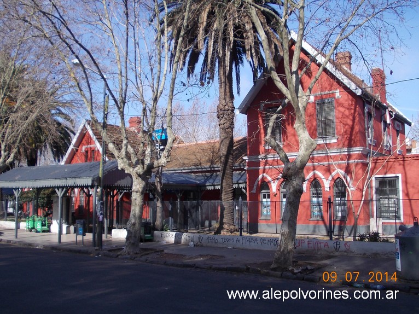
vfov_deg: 37.7
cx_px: 210
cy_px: 157
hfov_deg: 49.0
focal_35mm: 38
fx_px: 460
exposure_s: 1/160
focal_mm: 5.3
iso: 80
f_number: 6.2
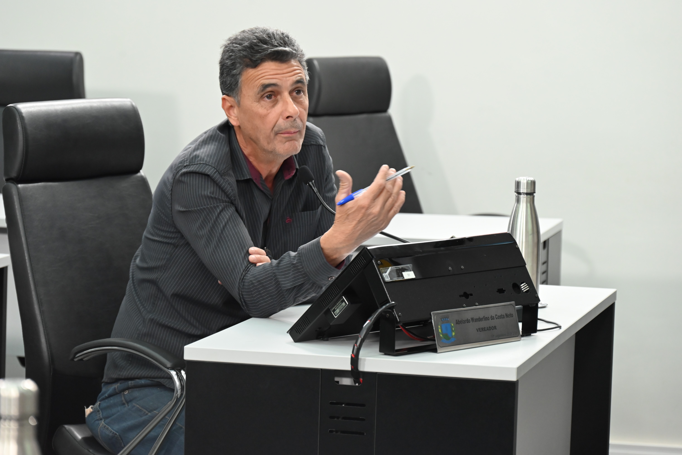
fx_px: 2558
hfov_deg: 15.2
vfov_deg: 10.2
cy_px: 228
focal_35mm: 135
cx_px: 341
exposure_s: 1/125
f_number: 6.3
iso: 2800
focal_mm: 135
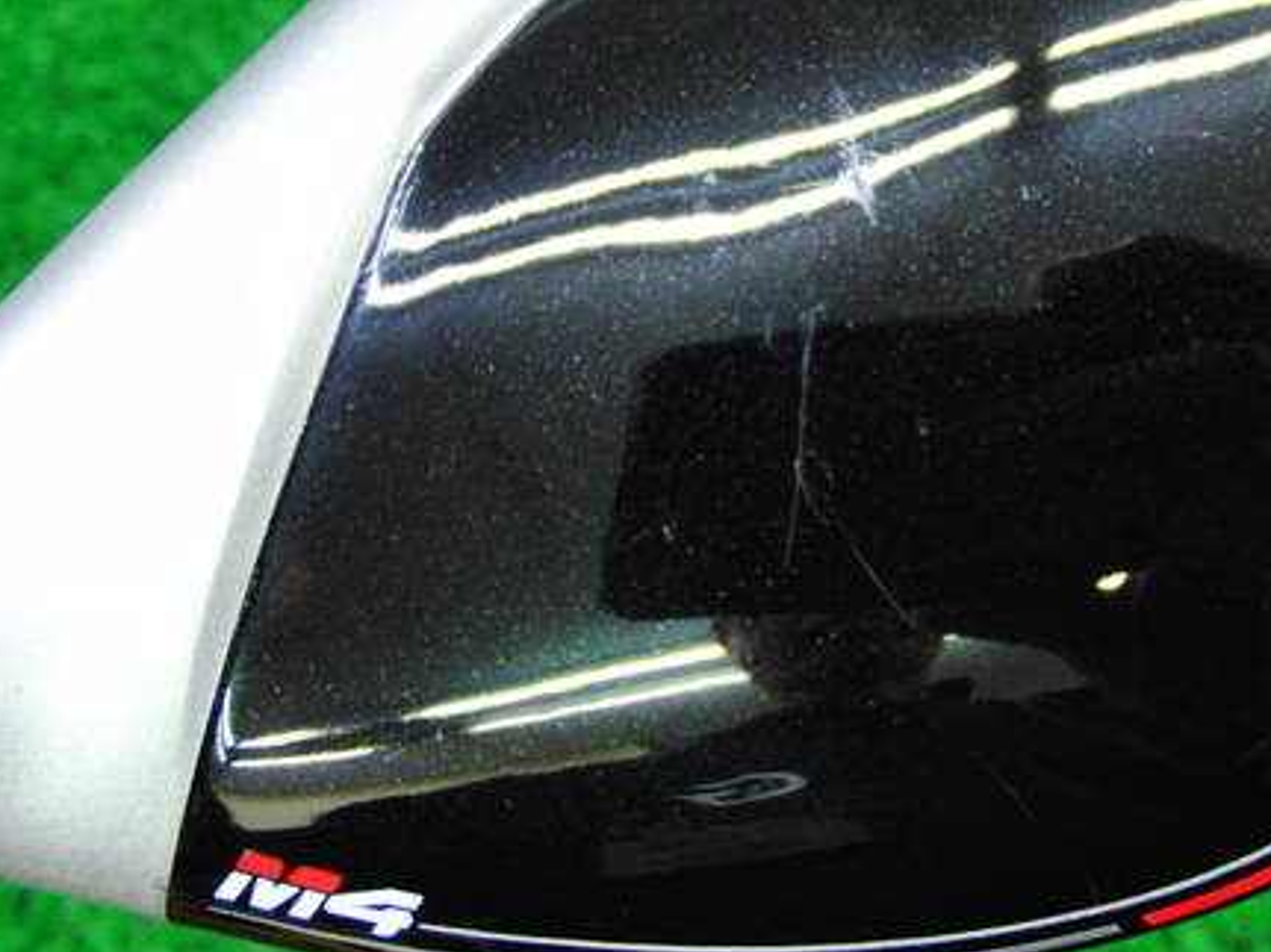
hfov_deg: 34.7
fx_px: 2019
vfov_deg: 26.4
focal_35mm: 55
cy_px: 327
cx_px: 826
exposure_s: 1/30
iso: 400
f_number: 3.6
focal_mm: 6.42
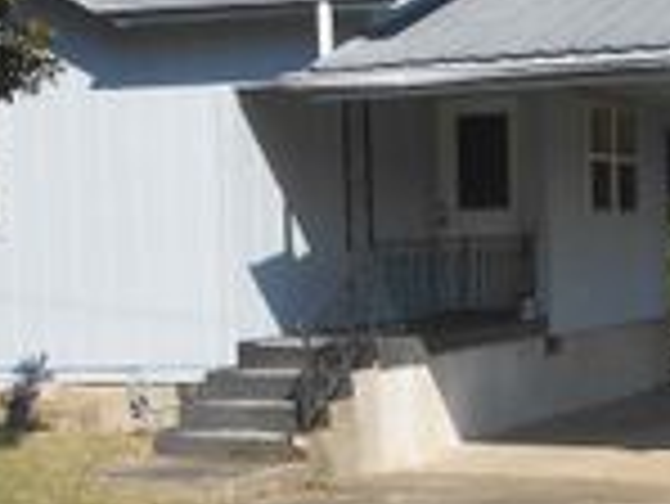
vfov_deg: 17.0
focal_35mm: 87
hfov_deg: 22.4
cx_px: 454
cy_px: 304
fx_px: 1685
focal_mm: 4.6
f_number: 3.5
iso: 80
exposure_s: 1/800
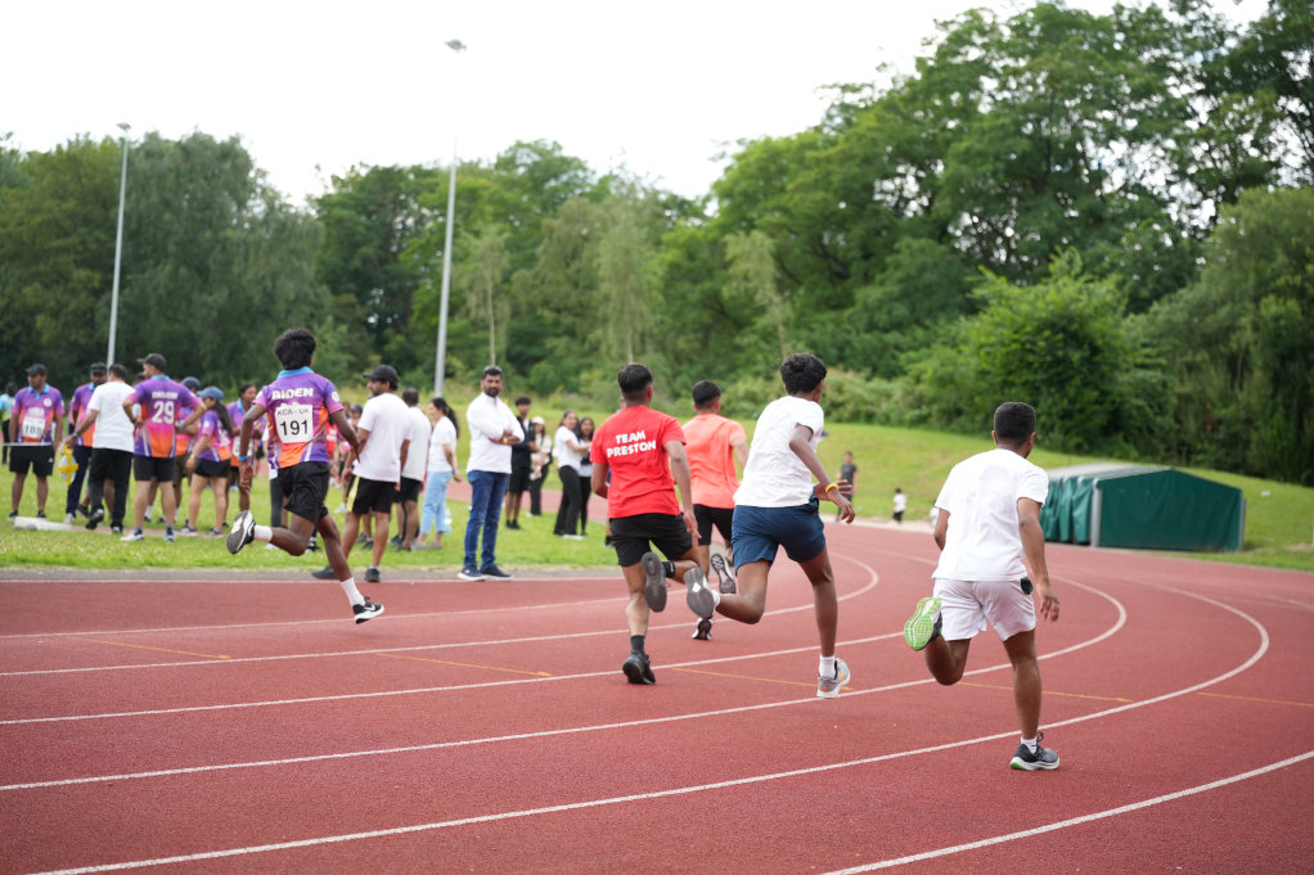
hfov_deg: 28.8
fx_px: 2554
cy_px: 438
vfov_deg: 19.5
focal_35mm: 70
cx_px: 657
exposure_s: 1/800
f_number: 2.8
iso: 250
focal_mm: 67.4
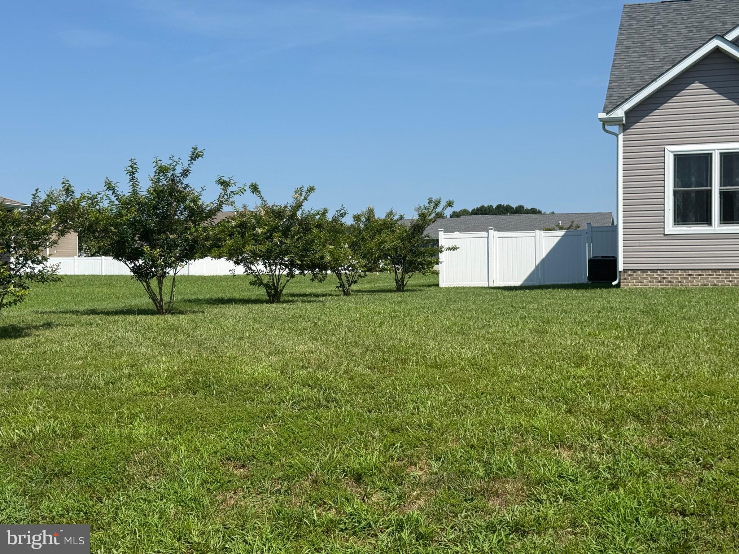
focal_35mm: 48
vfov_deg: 30.3
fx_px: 1025
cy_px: 277
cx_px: 370
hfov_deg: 39.7
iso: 64
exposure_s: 1/5587
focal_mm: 6.76
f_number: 1.78
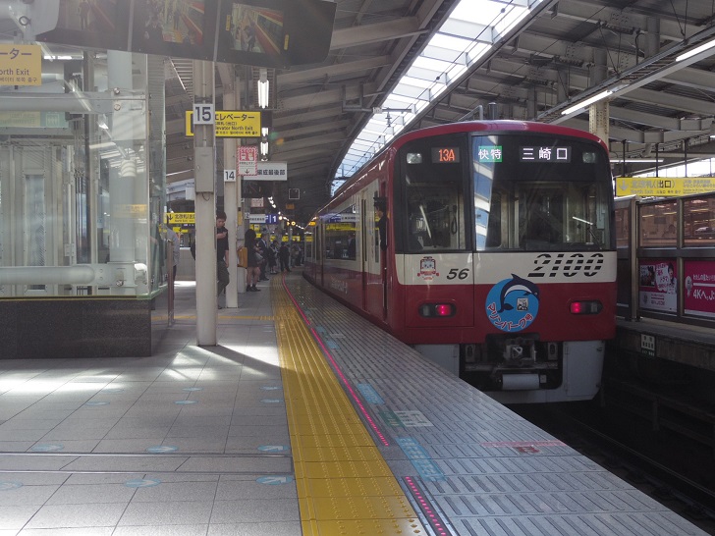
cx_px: 358
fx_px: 929
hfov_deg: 42.1
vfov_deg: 32.2
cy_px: 268
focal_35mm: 45
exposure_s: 1/200
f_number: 3.5
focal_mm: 9.7
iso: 200
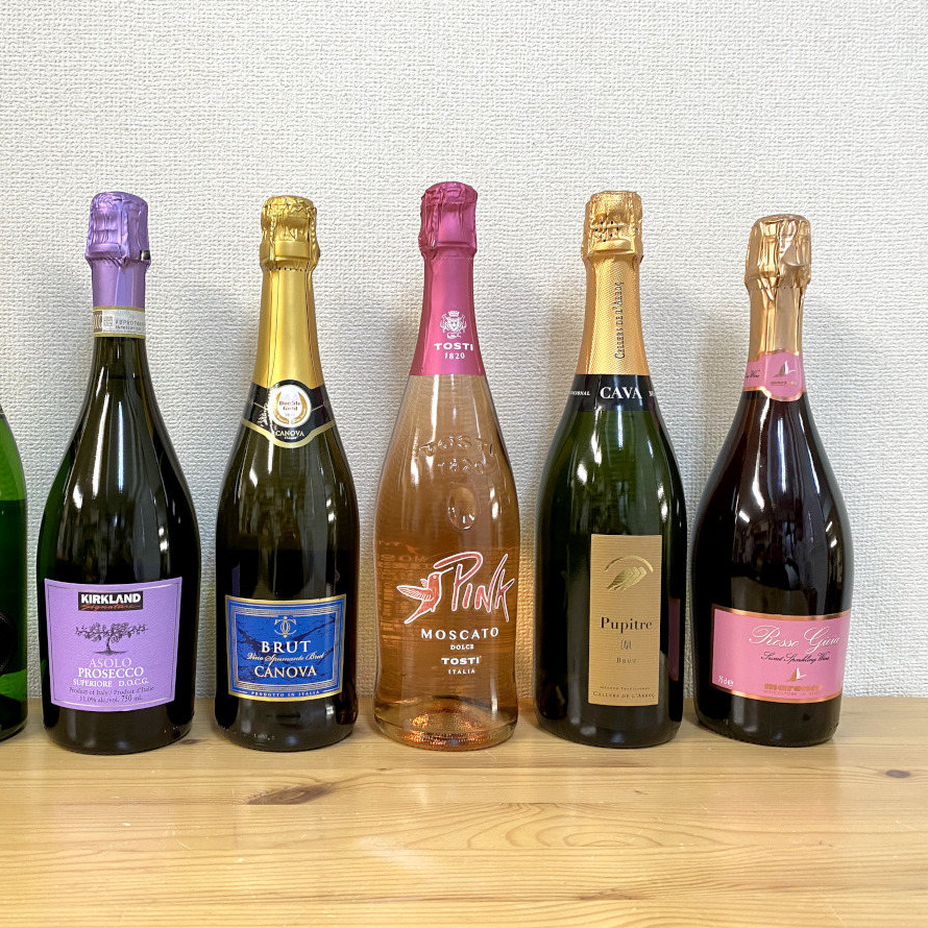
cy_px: 467
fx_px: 940
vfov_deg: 52.5
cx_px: 358
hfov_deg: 52.1
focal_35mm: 31
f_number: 1.8
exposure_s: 1/50
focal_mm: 4.25
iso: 100
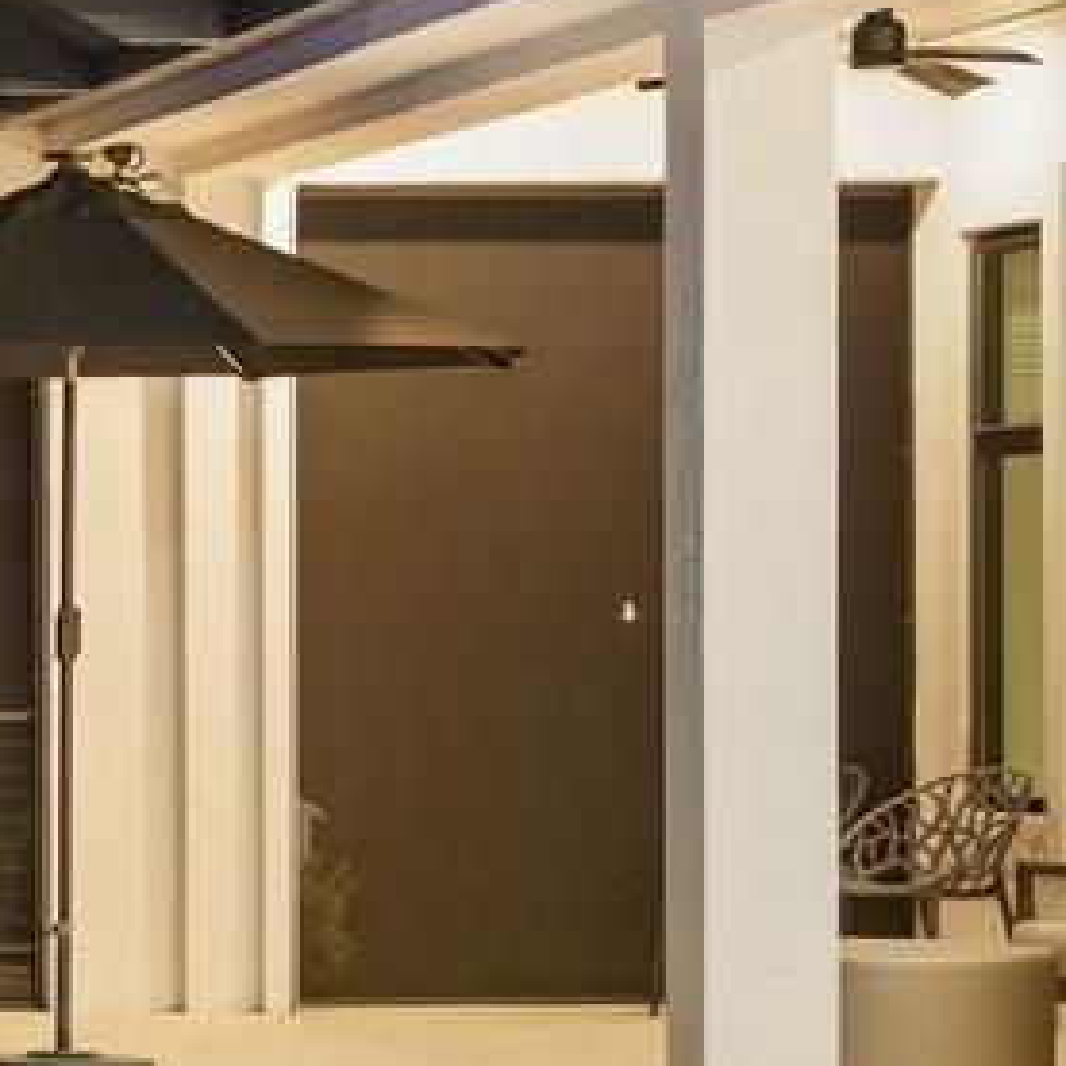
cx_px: -1205
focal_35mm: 177
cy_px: 768
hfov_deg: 9.2
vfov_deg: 9.9
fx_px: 6167
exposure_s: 1/13
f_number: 2.8
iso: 2500
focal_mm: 36
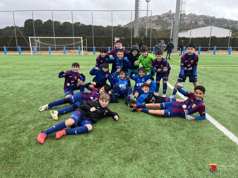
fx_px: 179
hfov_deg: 67.3
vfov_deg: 53.1
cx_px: 119
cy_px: 89
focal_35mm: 26
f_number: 1.6
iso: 50
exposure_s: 1/471
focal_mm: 5.1
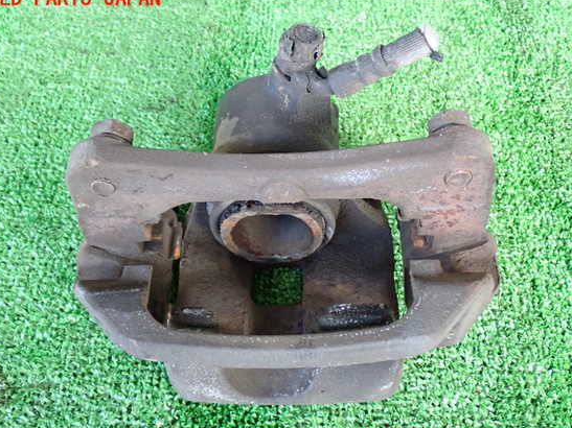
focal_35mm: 45
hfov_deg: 42.1
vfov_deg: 32.2
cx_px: 284
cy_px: 220
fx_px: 743
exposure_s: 1/40
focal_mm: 7.31
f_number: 2.8
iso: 400
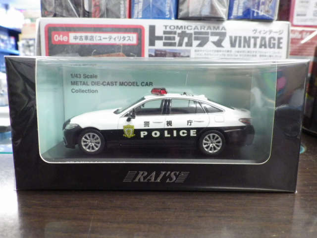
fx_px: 247
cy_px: 119
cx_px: 158
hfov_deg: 65.3
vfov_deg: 51.4
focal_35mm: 27
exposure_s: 1/30
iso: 800
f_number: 3.2
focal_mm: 4.9
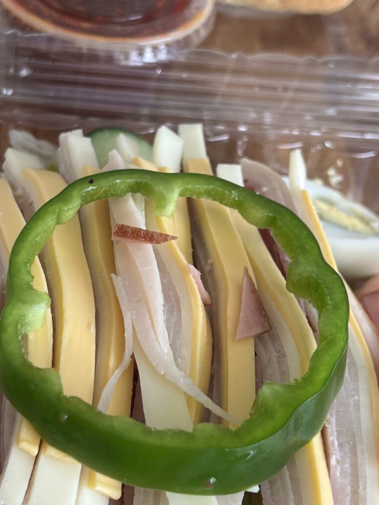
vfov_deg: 29.8
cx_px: 140
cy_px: 264
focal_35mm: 65
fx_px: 949
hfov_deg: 22.5
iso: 40
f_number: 1.5
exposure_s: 1/163
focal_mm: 5.7
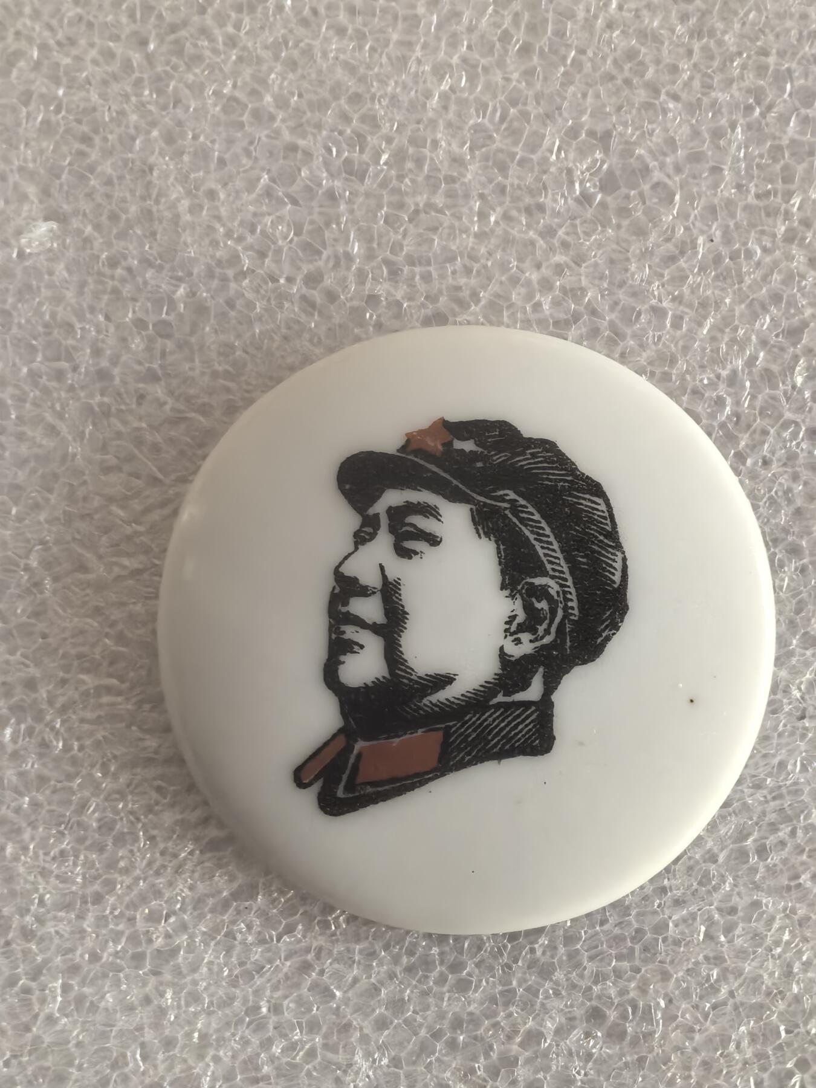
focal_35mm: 131
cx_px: 408
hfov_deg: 11.3
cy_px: 544
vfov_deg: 15.1
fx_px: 4117
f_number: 3
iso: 1000
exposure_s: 1/100
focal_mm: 14.6
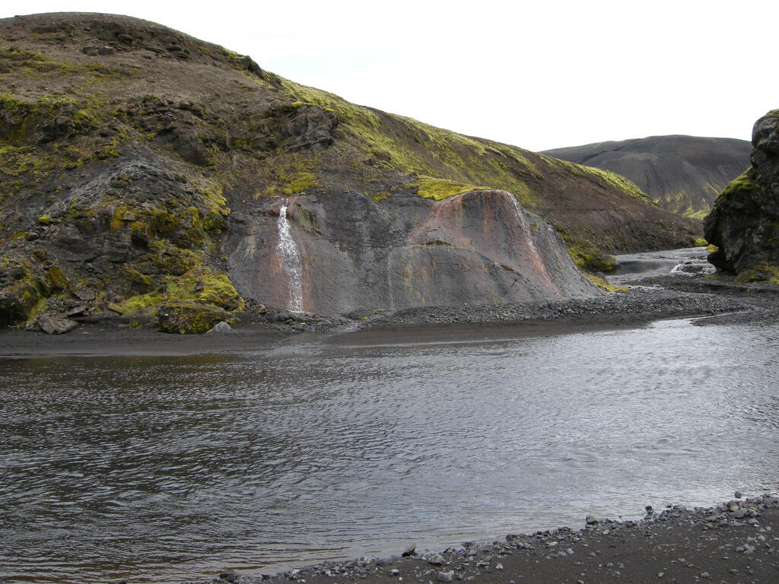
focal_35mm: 35
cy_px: 292
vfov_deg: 40.7
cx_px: 390
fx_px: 788
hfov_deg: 52.6
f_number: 4.8
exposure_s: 1/167
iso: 100
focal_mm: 7.5
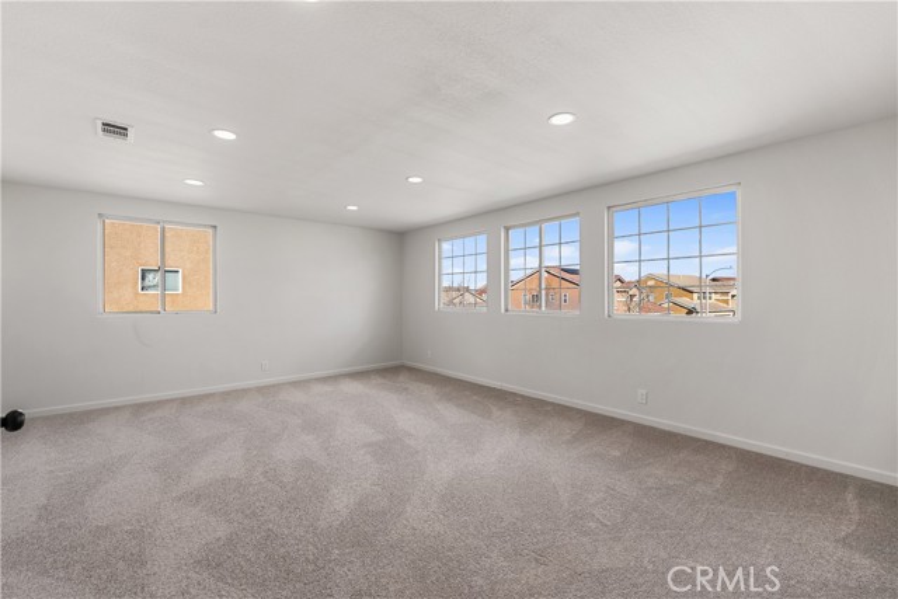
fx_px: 349
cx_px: 449
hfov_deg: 104.2
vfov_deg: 81.2
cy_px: 300
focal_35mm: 14
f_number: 7.1
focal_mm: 14
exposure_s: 1/60
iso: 320
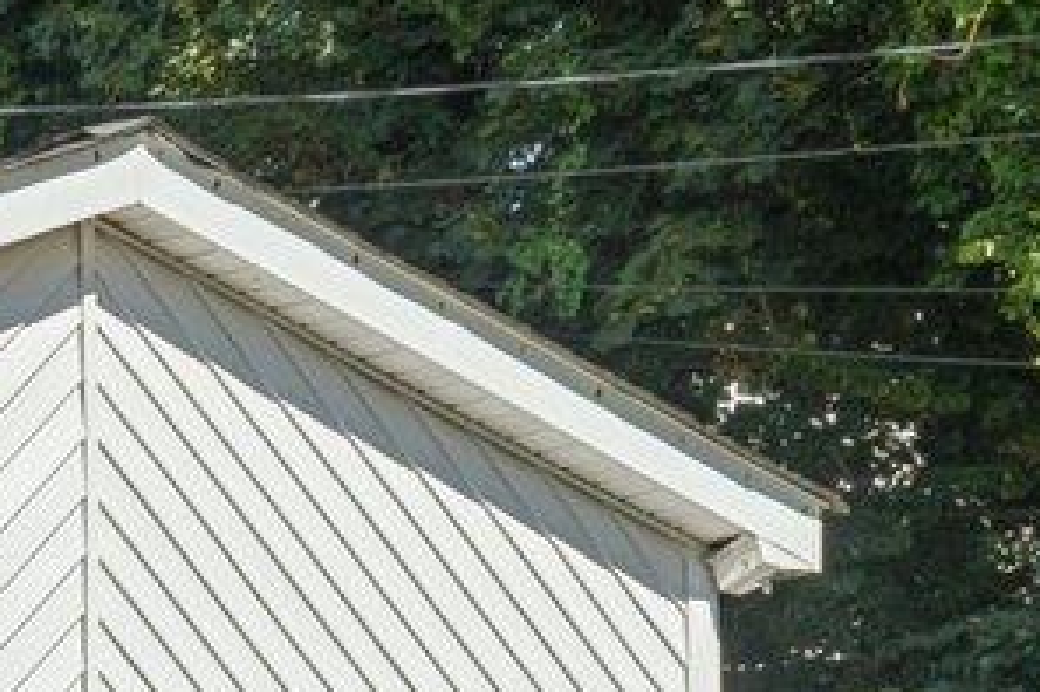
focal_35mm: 159
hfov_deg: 11.4
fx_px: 4591
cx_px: -1170
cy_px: 1273
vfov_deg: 8.3
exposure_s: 1/1000
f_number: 8
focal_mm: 23
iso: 160
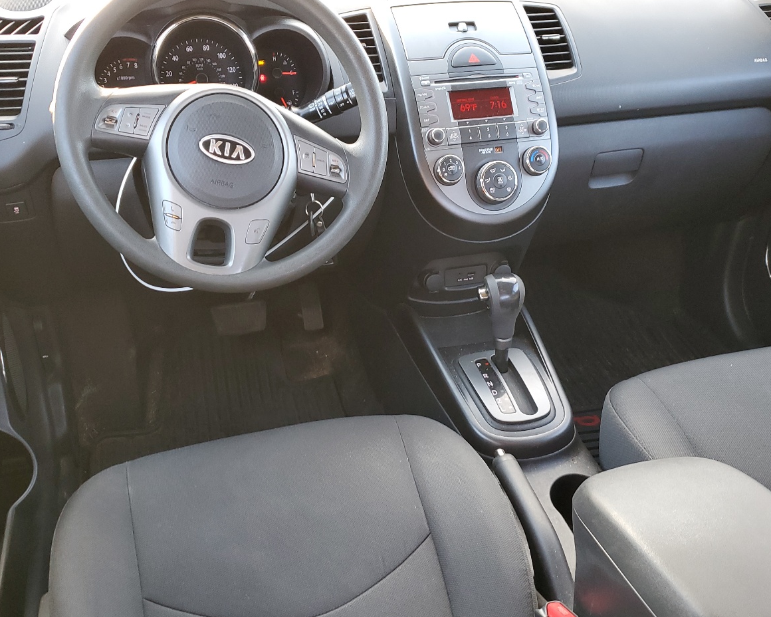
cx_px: 407
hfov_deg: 51.5
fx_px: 799
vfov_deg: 42.1
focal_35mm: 35
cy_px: 352
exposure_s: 1/50
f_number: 1.5
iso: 79
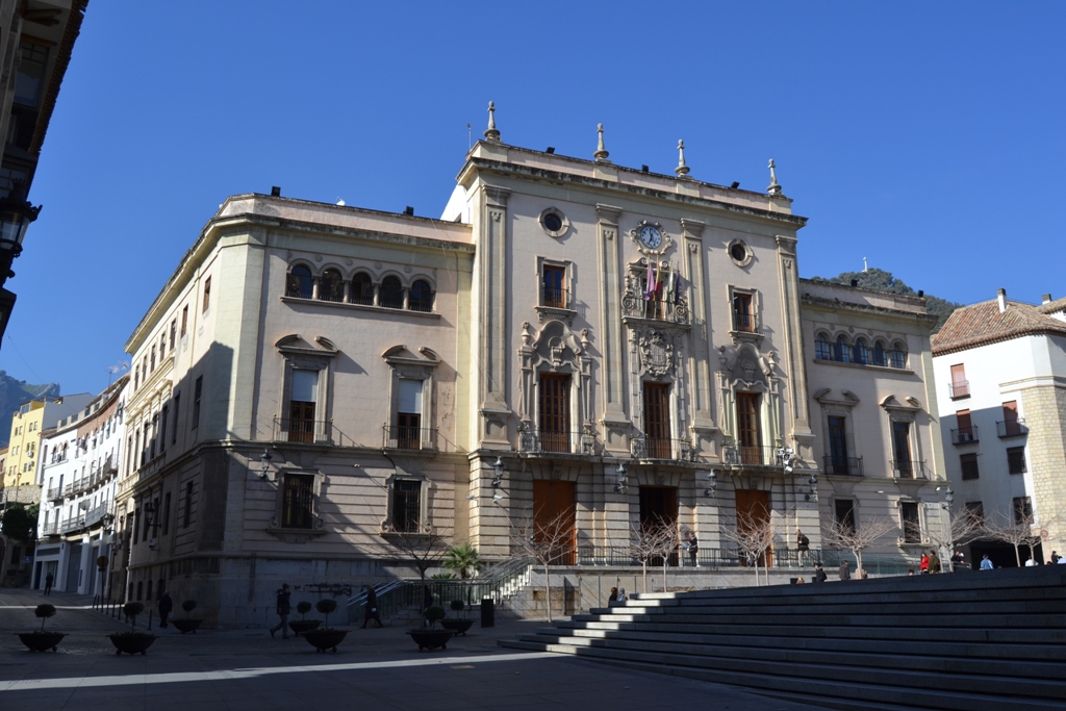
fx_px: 888
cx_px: 533
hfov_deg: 61.9
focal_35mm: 30
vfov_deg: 43.6
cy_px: 356
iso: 100
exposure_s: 1/250
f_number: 8
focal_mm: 20
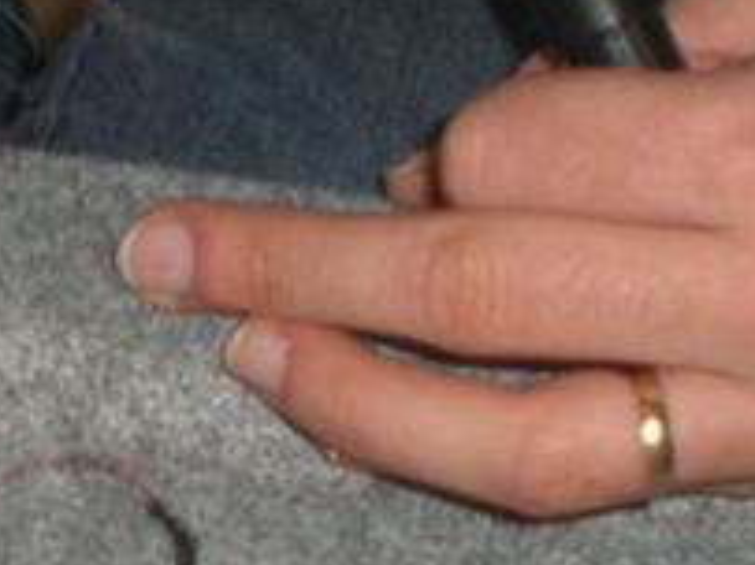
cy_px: 721
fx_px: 2616
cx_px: 119
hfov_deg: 16.3
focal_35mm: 120
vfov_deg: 12.0
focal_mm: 6.3
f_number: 3.1
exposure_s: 1/60
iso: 200
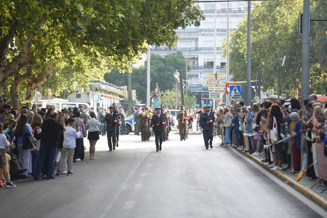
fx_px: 1817
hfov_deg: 10.3
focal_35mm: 200
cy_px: 109
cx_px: 164
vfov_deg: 6.9
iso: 100
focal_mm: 200
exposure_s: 1/100
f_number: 4
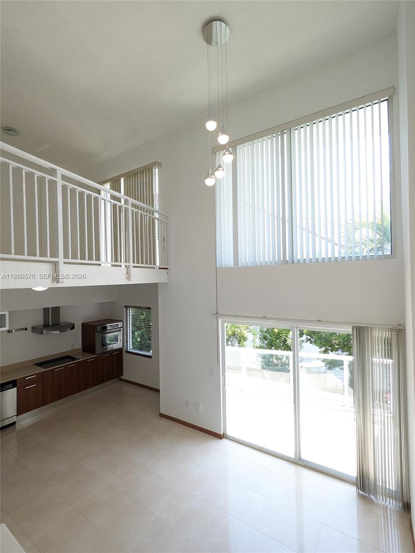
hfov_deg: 78.1
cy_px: 276
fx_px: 256
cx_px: 208
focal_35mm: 16
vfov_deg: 94.5
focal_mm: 2.35
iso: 75
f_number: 2.2
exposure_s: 1/142
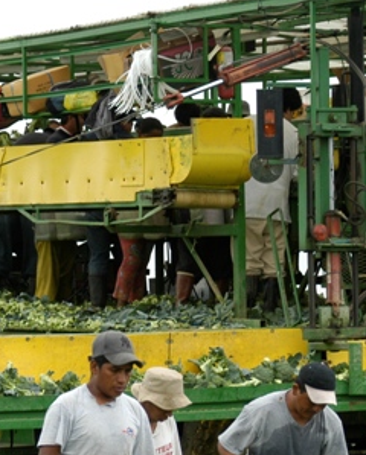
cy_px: 307
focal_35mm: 233
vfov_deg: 8.3
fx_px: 3148
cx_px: 239
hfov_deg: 6.7
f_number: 5.6
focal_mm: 62
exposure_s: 1/200
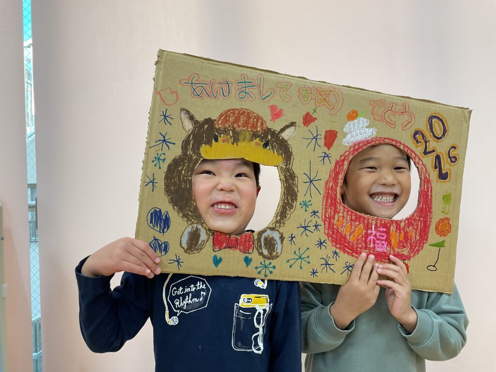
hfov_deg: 61.7
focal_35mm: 29
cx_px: 248
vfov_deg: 48.2
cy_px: 186
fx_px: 416
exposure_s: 1/120
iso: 50
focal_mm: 3
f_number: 1.8
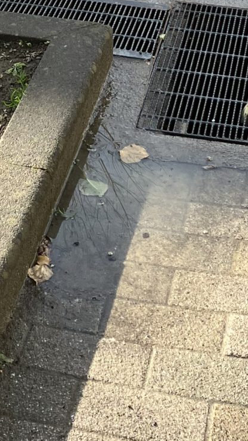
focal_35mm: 106
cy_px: -189
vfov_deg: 18.3
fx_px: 1240
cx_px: 76
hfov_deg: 11.4
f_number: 1.8
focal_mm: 3.99
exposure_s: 1/467
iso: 32
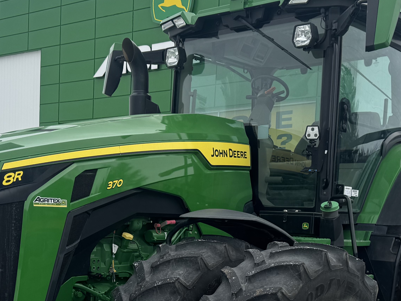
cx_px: 173
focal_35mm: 60
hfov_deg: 32.1
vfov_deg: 23.8
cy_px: 270
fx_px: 695
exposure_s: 1/4310
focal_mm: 6.76
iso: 80
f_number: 1.78
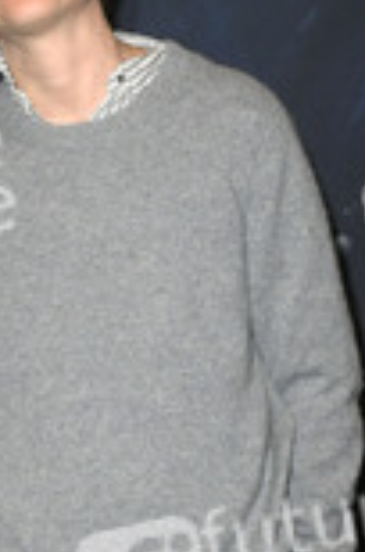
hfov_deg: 13.4
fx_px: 1512
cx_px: -64
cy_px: 391
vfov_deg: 20.5
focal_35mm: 99
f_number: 6.3
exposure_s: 1/250
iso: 1600
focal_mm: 38
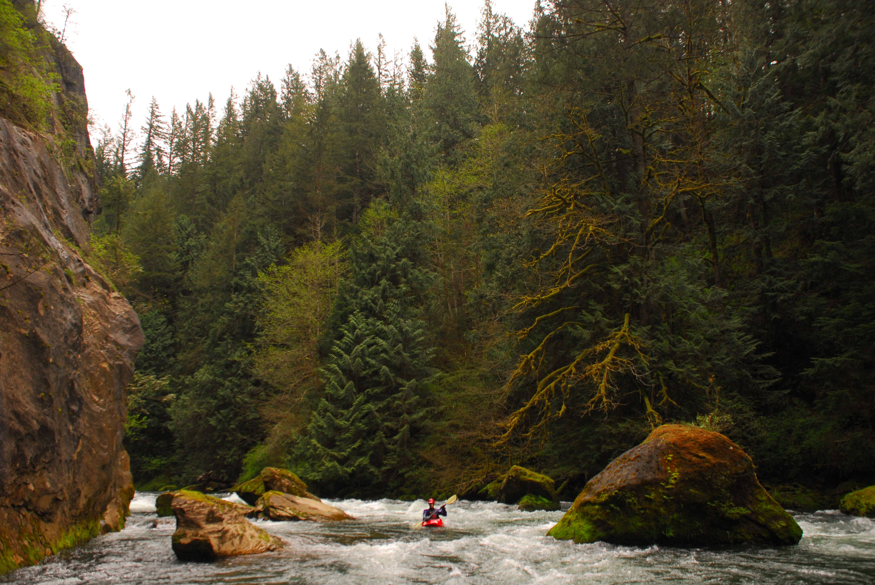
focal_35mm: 33
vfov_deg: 40.1
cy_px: 292
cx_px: 438
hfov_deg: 57.2
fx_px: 803
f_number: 3.8
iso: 320
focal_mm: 22
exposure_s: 1/800
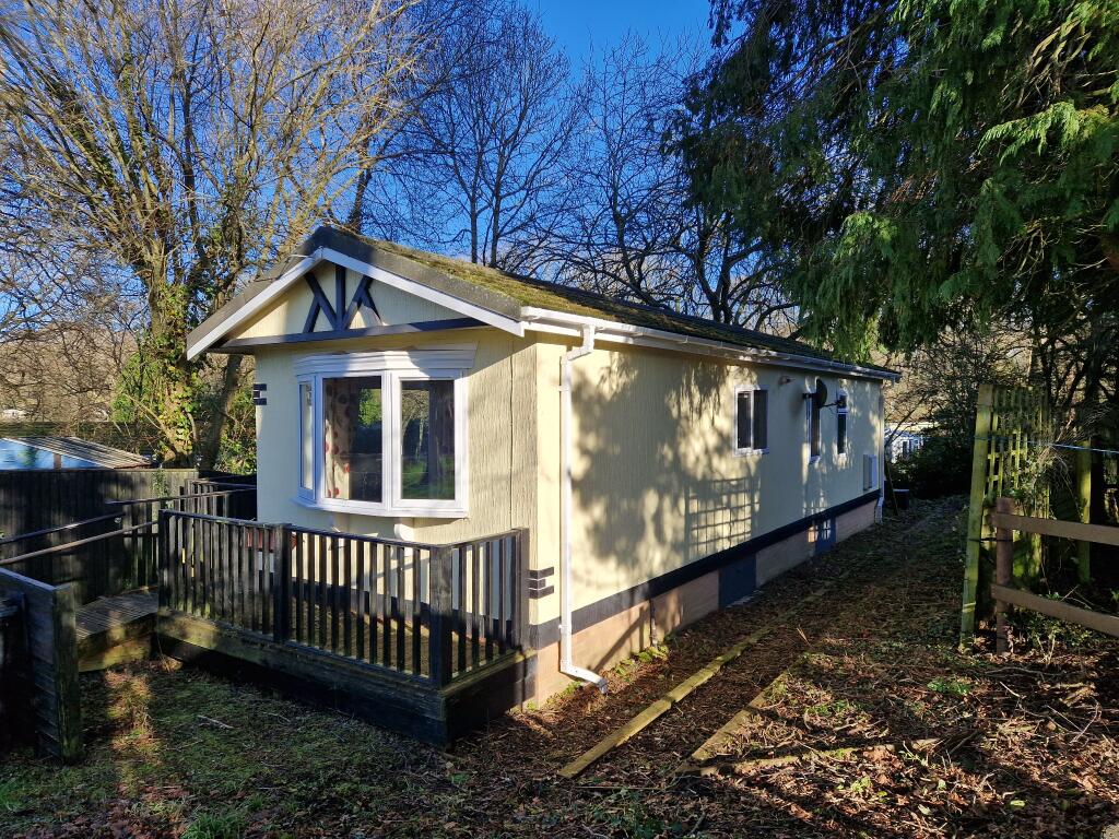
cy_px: 420
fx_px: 744
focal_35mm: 23
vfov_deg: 58.9
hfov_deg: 73.9
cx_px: 560
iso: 50
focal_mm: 5.4
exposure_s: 1/840
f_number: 1.8
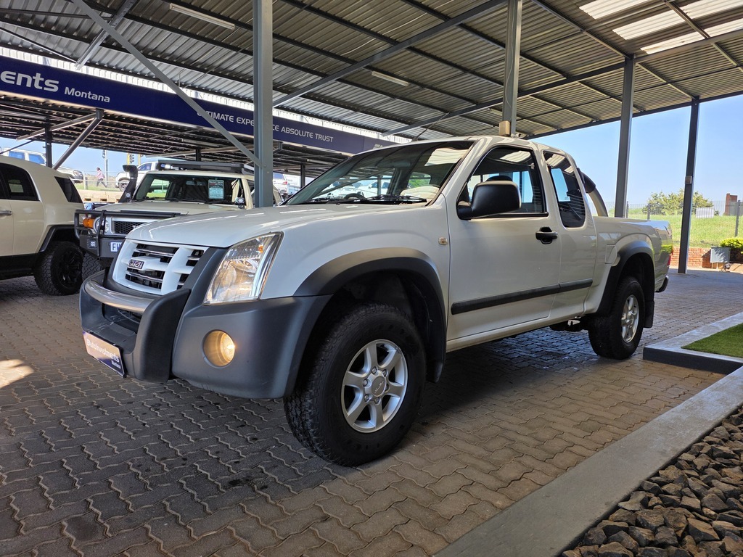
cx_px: 372
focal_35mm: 23
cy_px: 278
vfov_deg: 58.9
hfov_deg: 73.9
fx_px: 494
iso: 32
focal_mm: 6.25
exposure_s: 1/359
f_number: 1.7
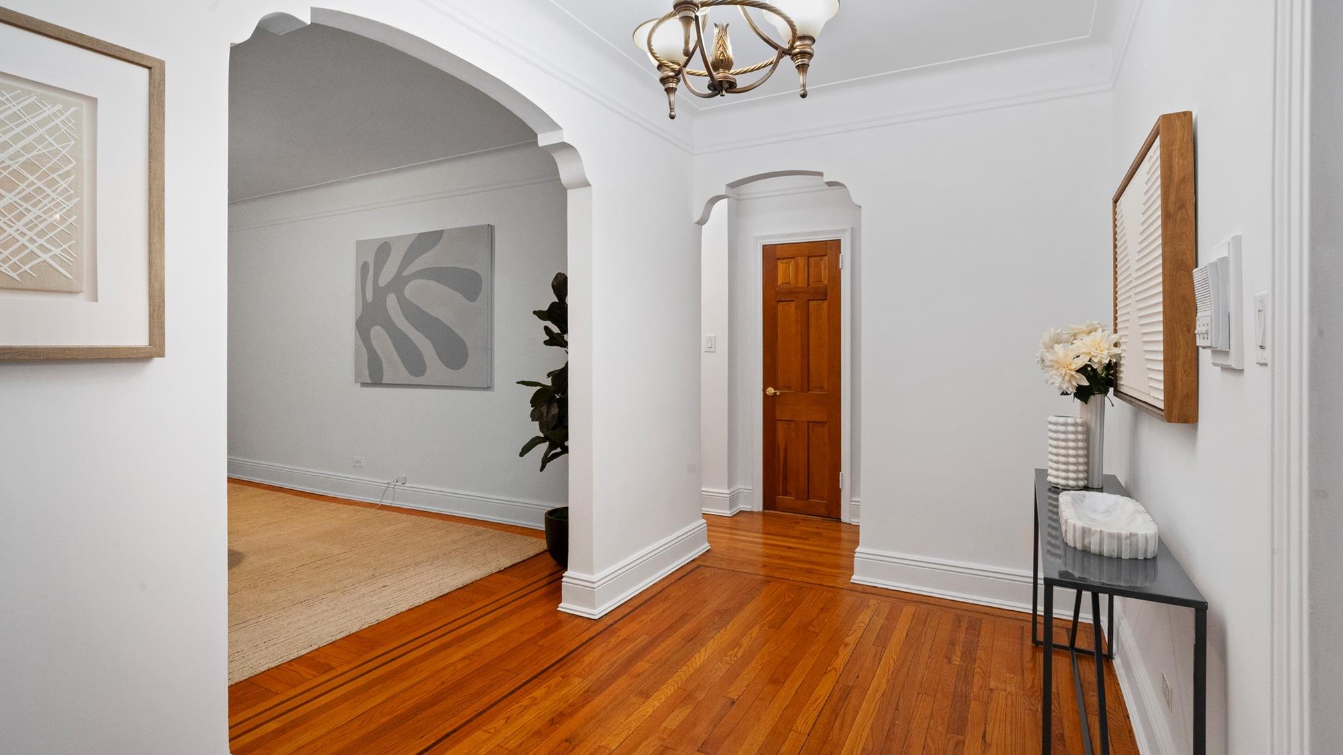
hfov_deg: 95.9
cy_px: 362
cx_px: 665
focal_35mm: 17
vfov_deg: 63.9
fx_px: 605
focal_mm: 16
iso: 1600
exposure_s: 1/20
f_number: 11
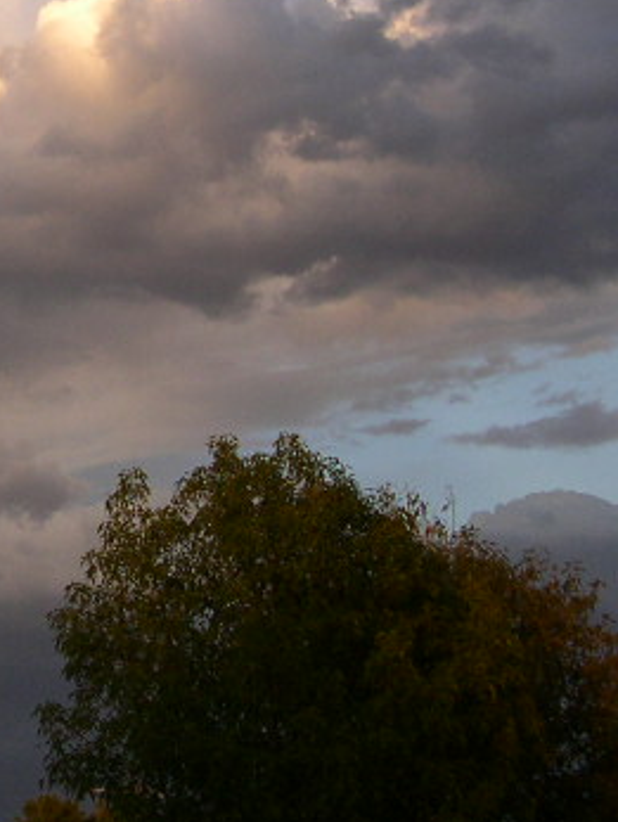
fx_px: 2661
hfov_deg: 12.5
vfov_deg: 17.4
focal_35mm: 112
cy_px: 154
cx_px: -365
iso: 100
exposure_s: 1/328
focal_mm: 8
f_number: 2.8
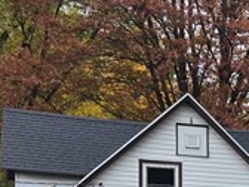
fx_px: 1007
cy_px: 321
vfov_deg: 10.1
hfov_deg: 12.1
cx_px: 534
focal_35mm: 140
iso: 25
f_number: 1.8
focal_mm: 5.4
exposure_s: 1/350
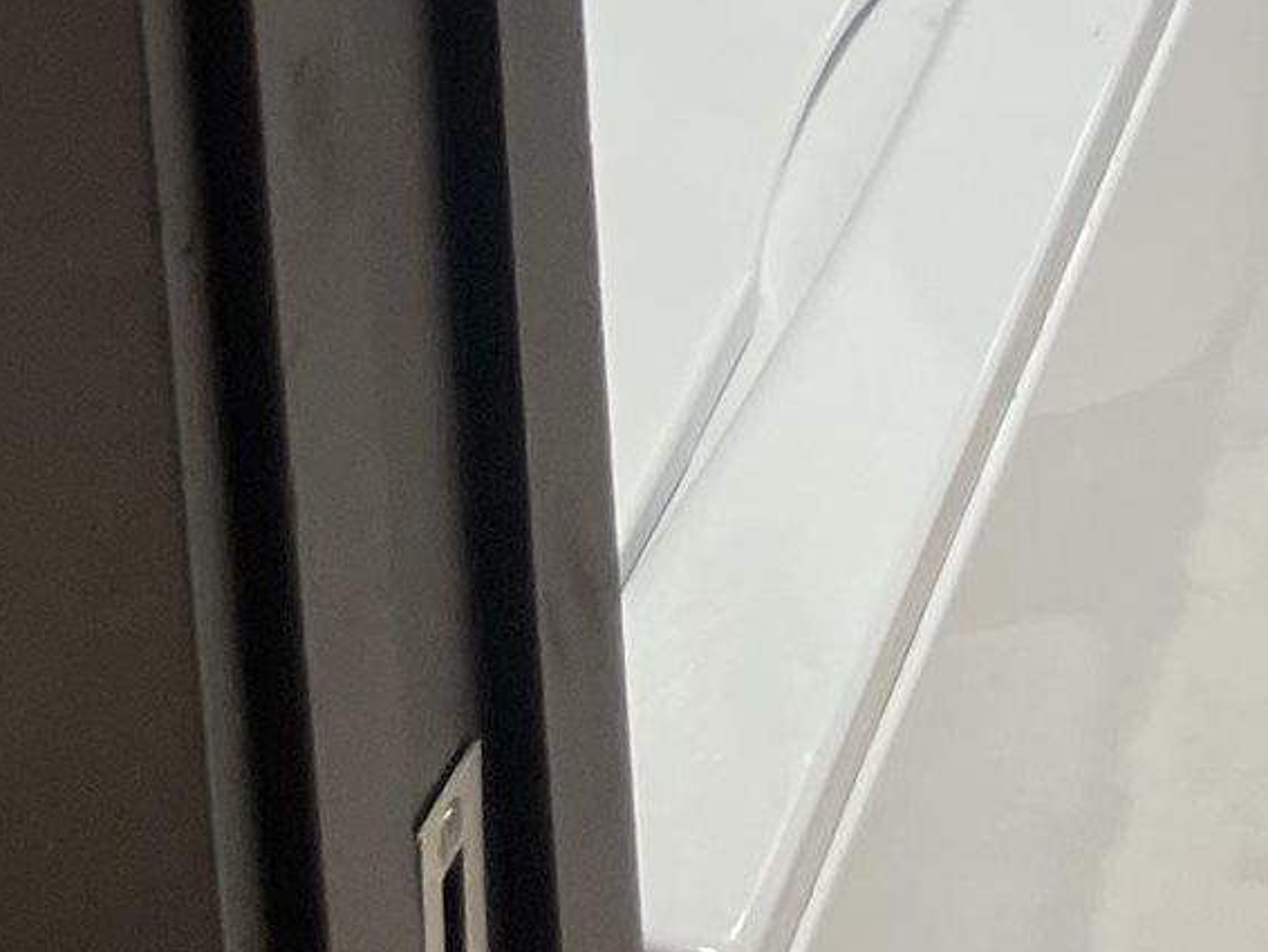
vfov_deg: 9.2
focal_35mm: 141
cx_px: 1945
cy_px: -1512
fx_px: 5167
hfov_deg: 13.2
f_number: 1.6
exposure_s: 1/121
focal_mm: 4.2
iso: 64
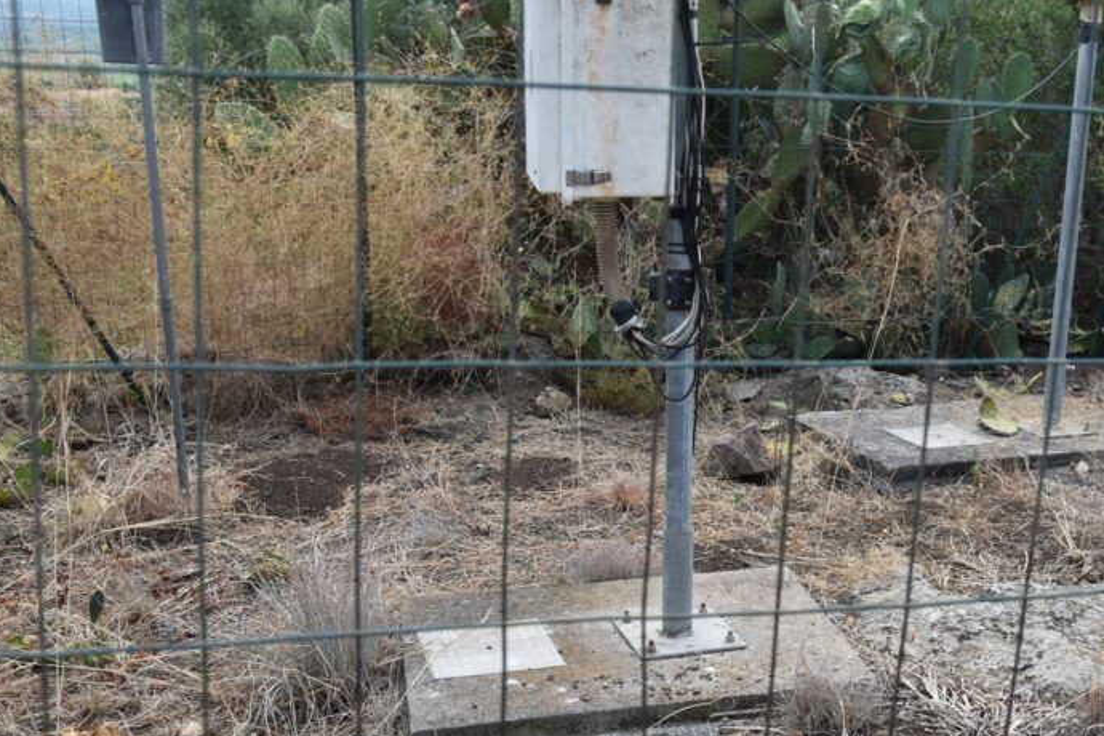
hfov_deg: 39.6
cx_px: 784
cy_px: 468
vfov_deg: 27.4
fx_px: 1503
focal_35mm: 49
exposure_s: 1/250
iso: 180
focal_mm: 22
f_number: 8
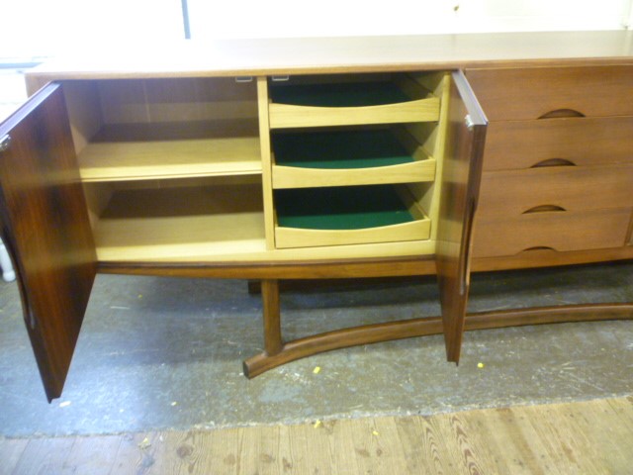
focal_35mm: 29
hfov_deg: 61.7
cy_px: 238
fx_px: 530
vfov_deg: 48.2
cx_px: 316
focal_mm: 5.2
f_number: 3.3
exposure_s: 1/8
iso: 400
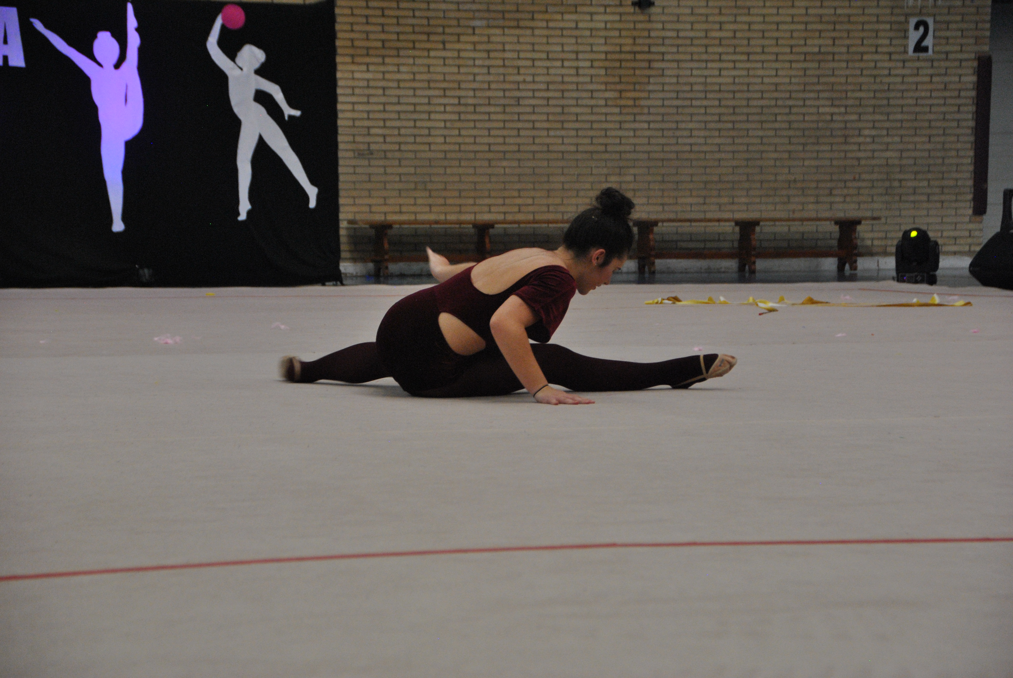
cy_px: 339
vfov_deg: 12.2
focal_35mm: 112
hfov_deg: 18.2
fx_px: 3169
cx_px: 506
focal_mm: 75
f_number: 5.3
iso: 800
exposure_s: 1/200
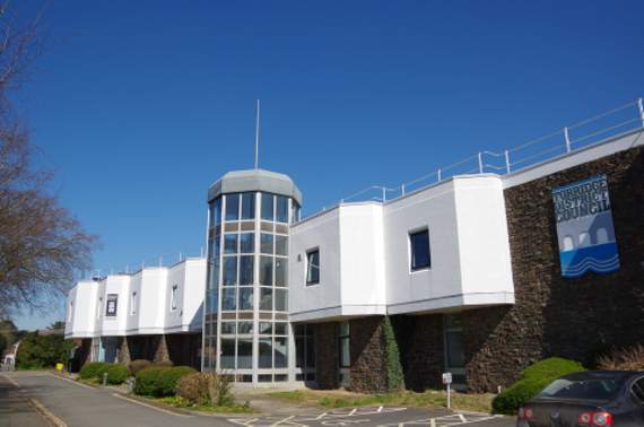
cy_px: 214
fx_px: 482
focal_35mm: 27
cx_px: 322
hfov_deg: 67.5
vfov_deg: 47.8
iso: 100
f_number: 8
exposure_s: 1/400
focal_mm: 18
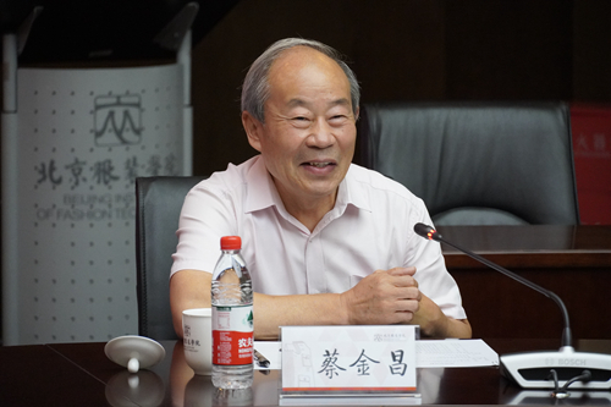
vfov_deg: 6.8
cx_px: 306
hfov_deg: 10.2
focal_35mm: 202
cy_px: 204
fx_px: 3436
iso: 5000
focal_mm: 135
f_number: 5.6
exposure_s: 1/250
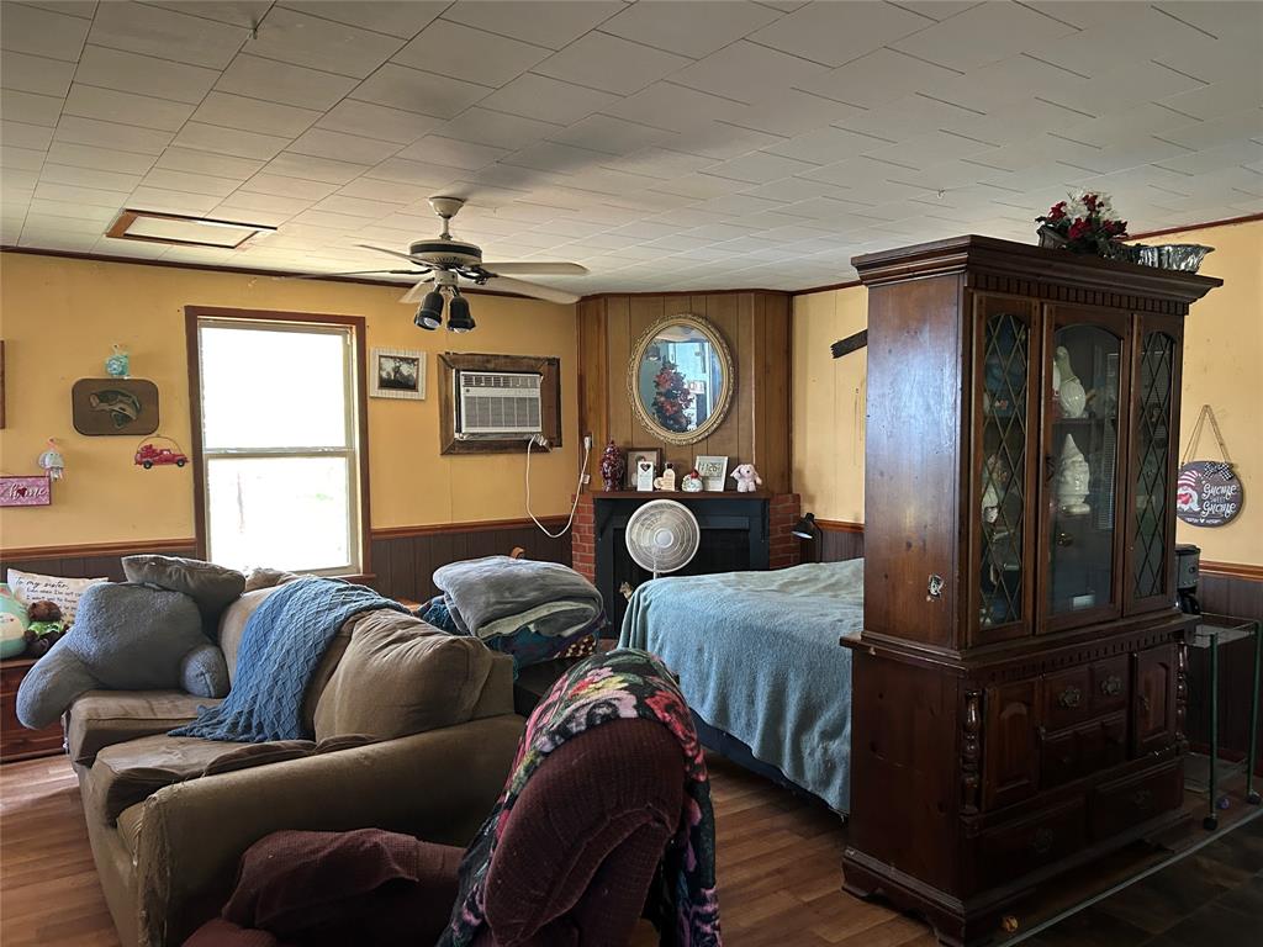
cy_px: 474
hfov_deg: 67.3
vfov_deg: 53.1
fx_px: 949
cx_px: 632
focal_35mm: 26
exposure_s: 1/60
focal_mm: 5.7
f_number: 1.5
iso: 250
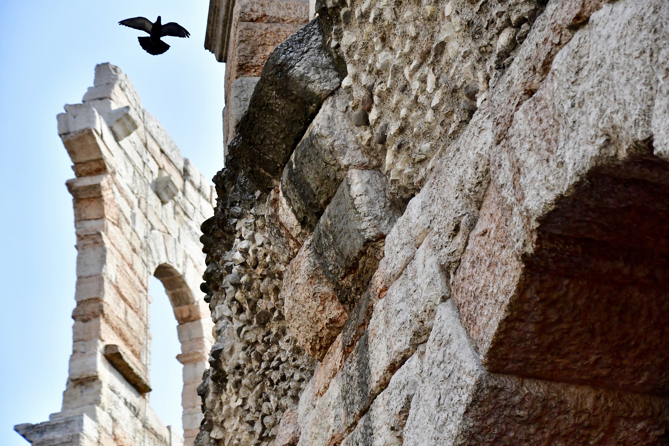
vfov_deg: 14.1
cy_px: 223
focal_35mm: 97
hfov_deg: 21.0
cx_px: 334
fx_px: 1802
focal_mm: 65
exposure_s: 1/8000
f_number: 5
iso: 1600
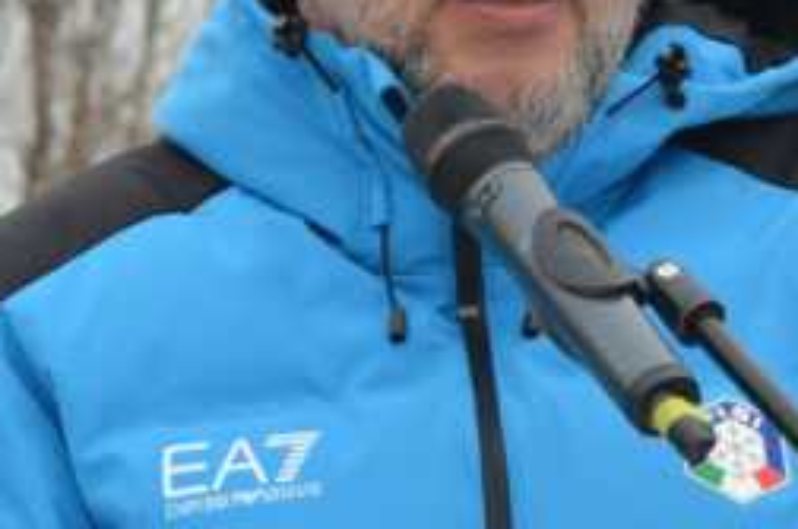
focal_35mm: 491
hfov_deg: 4.2
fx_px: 10863
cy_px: 130
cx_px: 497
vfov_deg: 2.8
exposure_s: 1/160
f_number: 16
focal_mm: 130
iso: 1250
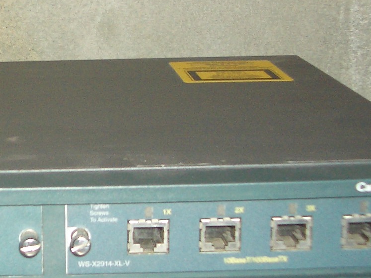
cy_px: 91
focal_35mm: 108
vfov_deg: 13.7
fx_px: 1157
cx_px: -87
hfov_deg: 17.3
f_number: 2.6
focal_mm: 5.8
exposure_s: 1/60
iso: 100
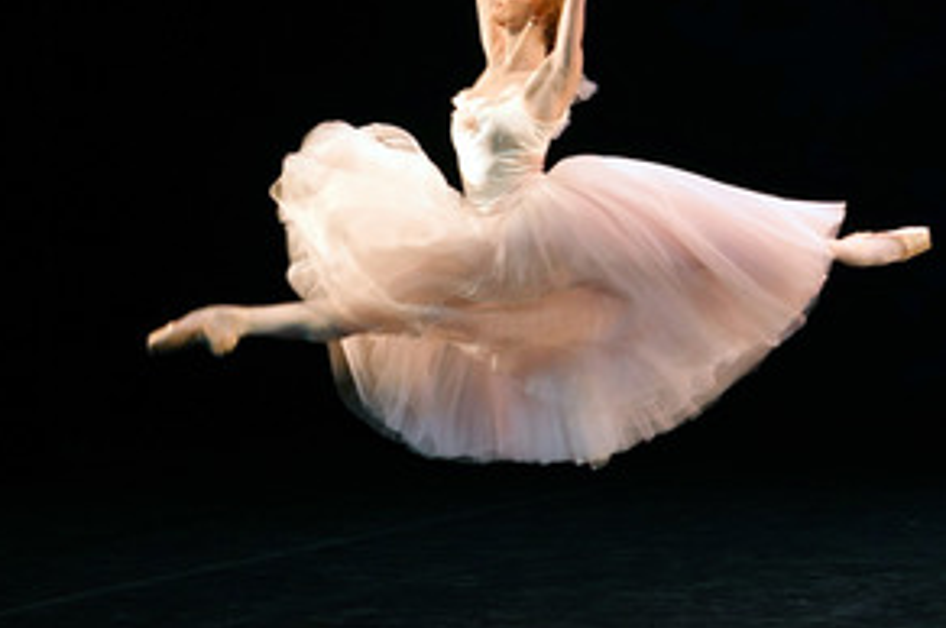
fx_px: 8111
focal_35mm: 309
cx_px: 504
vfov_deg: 4.4
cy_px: 240
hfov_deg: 6.7
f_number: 6.3
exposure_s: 1/250
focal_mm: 200
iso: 6400
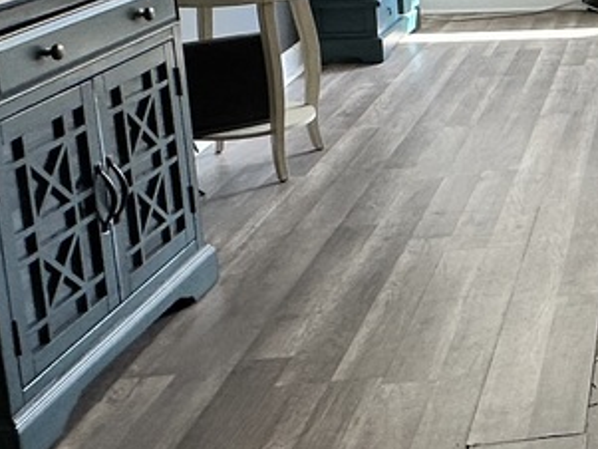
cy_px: 8
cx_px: 946
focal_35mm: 67
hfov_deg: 22.5
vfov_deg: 21.2
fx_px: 1158
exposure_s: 1/164
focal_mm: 2.22
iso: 40
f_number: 2.2
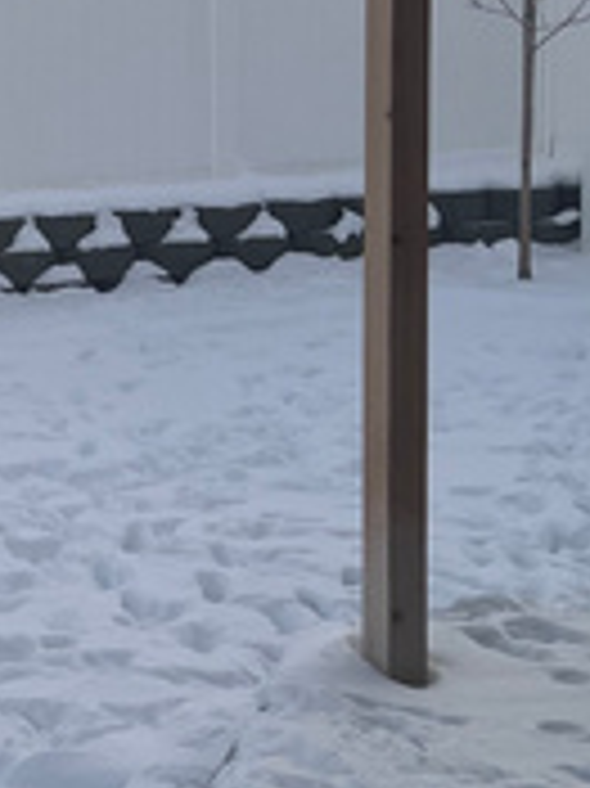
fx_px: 2594
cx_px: -401
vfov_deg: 17.0
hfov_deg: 12.1
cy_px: 77
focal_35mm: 114
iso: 40
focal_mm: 5.7
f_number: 1.5
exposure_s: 1/240
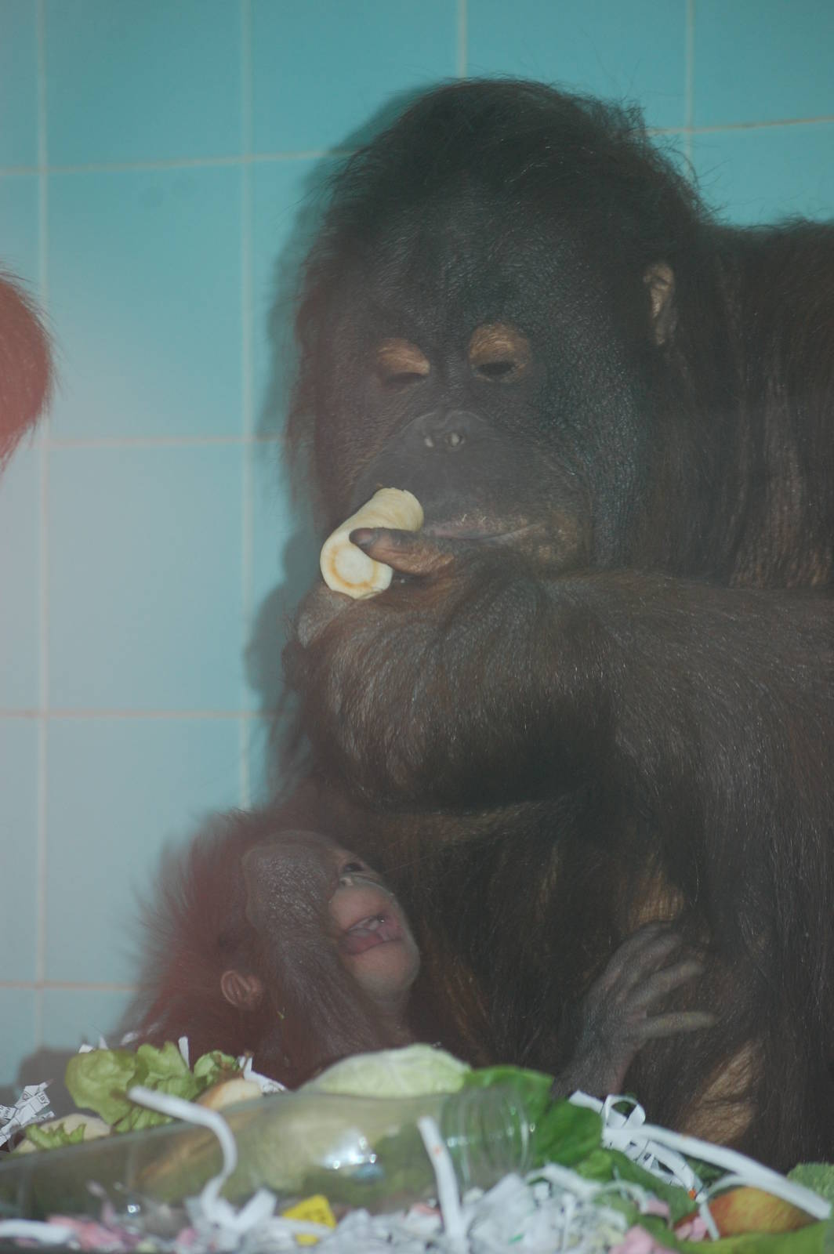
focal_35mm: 168
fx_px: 5848
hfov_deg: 8.2
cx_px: 417
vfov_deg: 12.2
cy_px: 627
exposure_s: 1/60
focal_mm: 112
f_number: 4.8
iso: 400
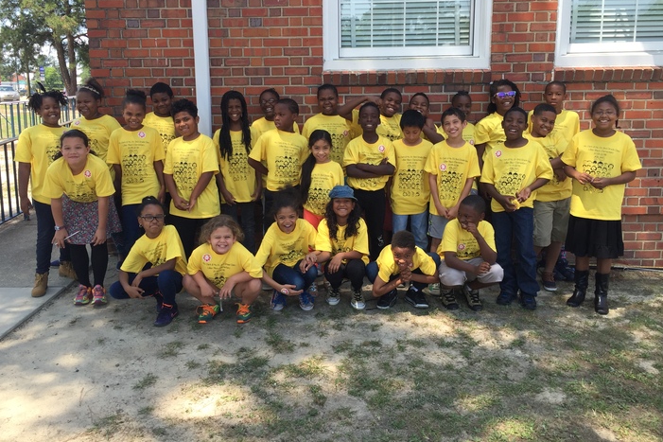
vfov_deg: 42.2
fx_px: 571
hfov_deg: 60.3
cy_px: 188
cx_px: 325
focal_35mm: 31
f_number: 2.2
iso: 32
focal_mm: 4.15
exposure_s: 1/520
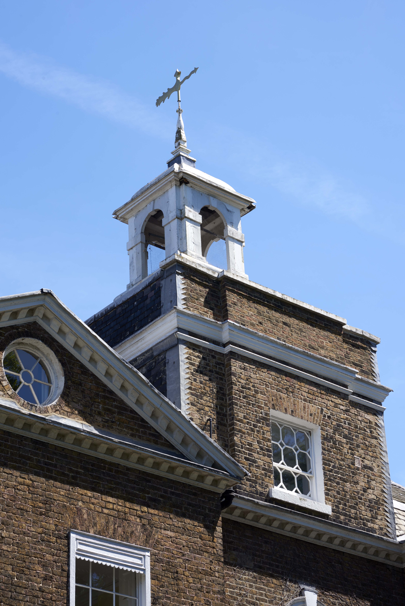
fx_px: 1433
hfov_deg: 16.1
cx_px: 202
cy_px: 303
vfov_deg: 23.9
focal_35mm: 85
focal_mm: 85
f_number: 11
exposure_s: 1/80
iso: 125
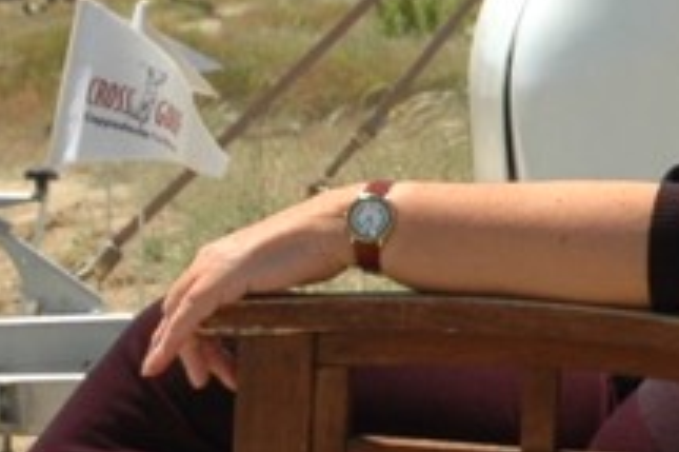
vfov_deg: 5.3
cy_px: 22
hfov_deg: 7.8
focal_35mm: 260
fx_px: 4896
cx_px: 979
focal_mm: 31
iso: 200
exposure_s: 1/200
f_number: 7.1
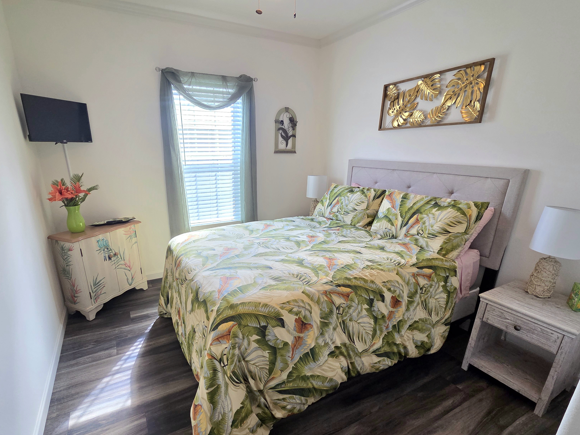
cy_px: 244
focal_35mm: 16
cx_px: 261
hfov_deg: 94.2
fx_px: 268
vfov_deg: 77.8
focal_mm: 2.2
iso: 160
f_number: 2.2
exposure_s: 1/120
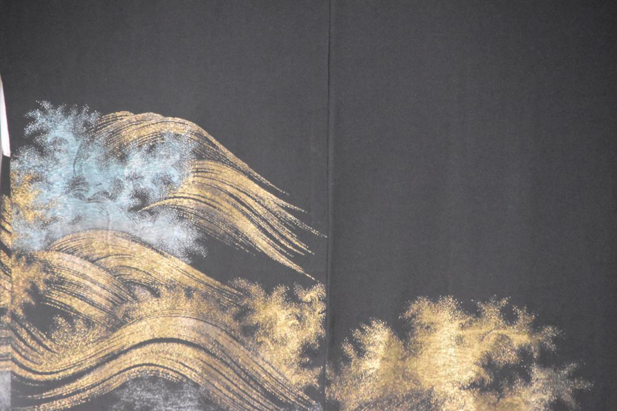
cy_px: 206
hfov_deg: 5.5
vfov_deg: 3.7
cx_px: 308
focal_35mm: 375
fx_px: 6427
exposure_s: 1/100
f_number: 6.3
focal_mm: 250
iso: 12800
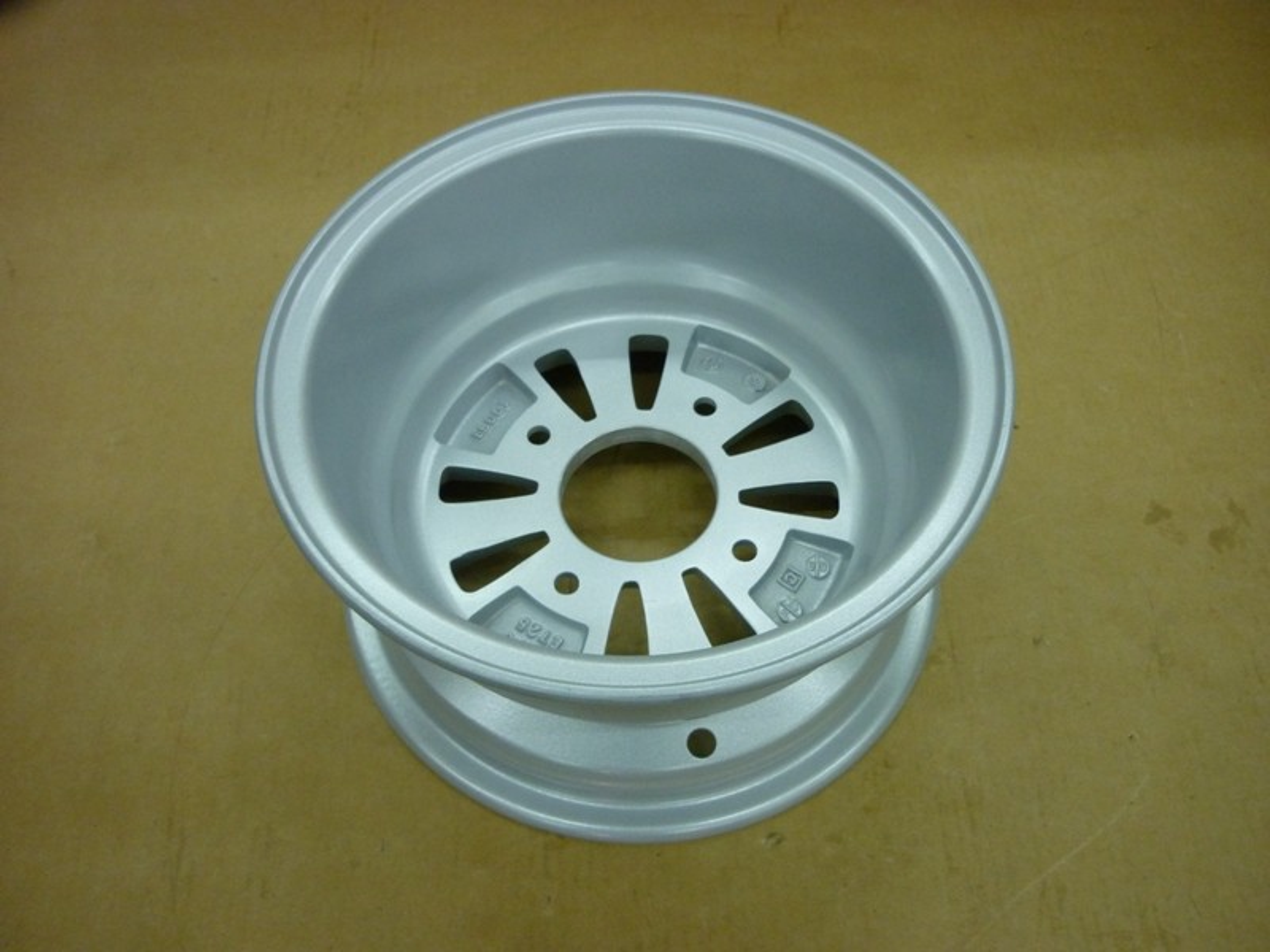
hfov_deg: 55.4
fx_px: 1211
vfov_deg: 42.9
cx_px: 635
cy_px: 476
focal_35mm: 33
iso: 320
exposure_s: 1/30
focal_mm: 5.5
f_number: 2.8
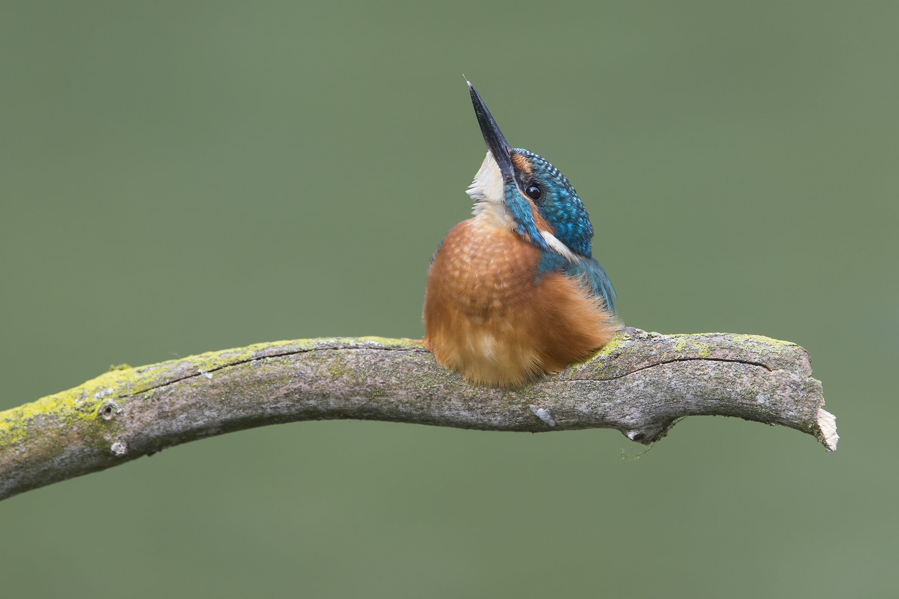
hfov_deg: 5.1
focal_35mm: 401
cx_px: 450
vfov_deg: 3.4
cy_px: 299
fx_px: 10012
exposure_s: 1/800
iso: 2000
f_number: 7.1
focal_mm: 400
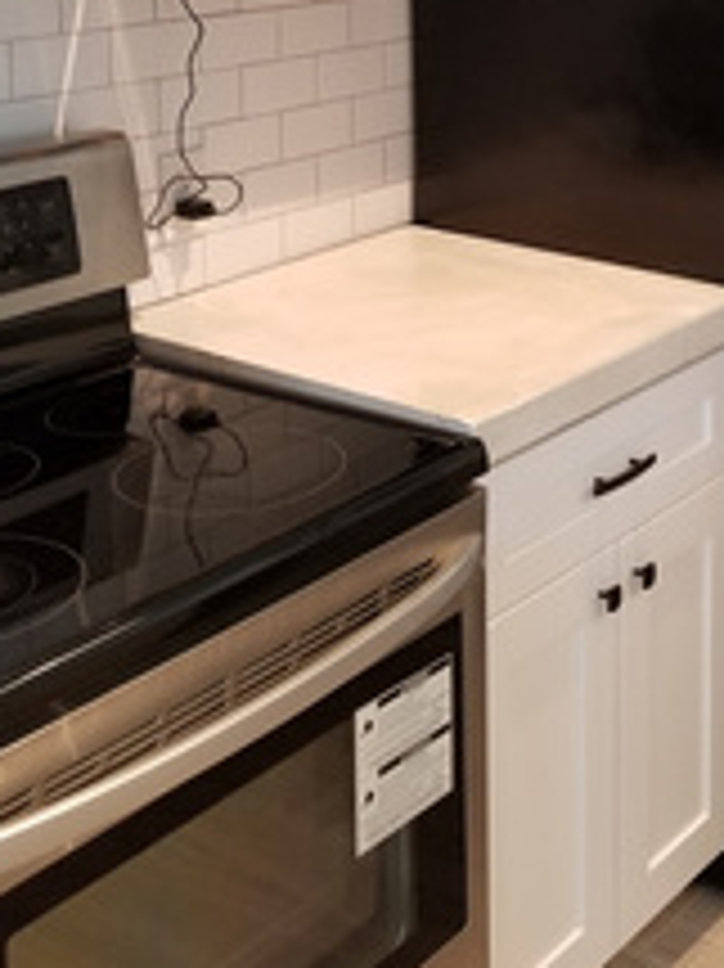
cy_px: 5
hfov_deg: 24.7
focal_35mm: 58
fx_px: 1619
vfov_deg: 30.9
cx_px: 603
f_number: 1.7
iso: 200
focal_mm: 4.25
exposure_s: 1/60
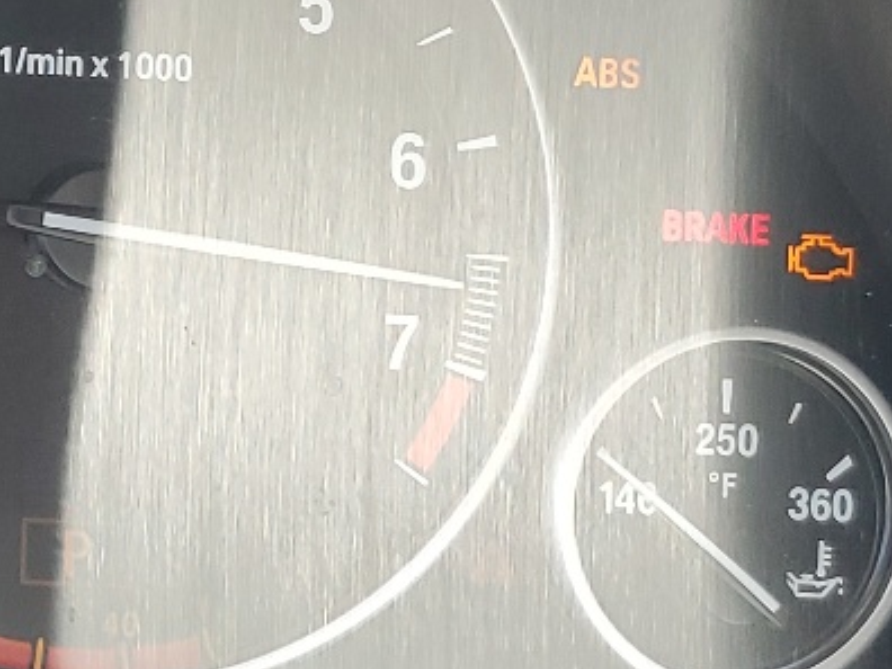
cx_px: -523
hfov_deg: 16.7
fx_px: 2706
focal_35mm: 105
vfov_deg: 13.8
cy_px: -61
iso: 64
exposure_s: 1/120
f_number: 1.5
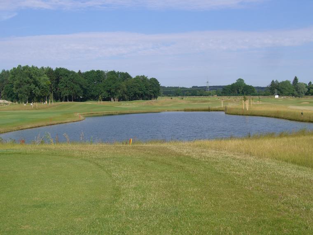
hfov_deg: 41.2
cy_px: 118
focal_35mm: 46
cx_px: 156
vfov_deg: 31.5
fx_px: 416
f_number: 6.2
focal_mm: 9.6
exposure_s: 1/250
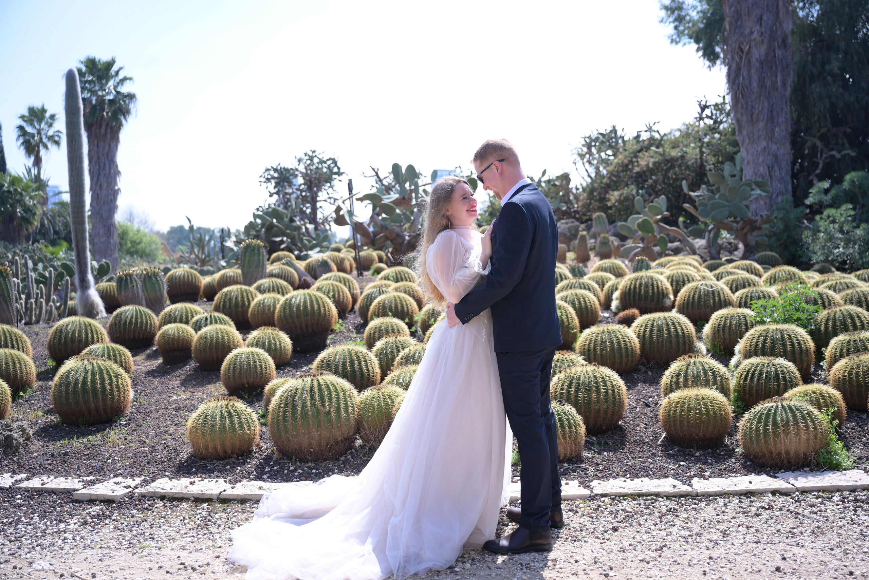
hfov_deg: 53.1
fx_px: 869
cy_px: 290
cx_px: 434
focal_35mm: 36
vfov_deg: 36.9
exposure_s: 1/800
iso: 100
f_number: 3.2
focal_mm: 36
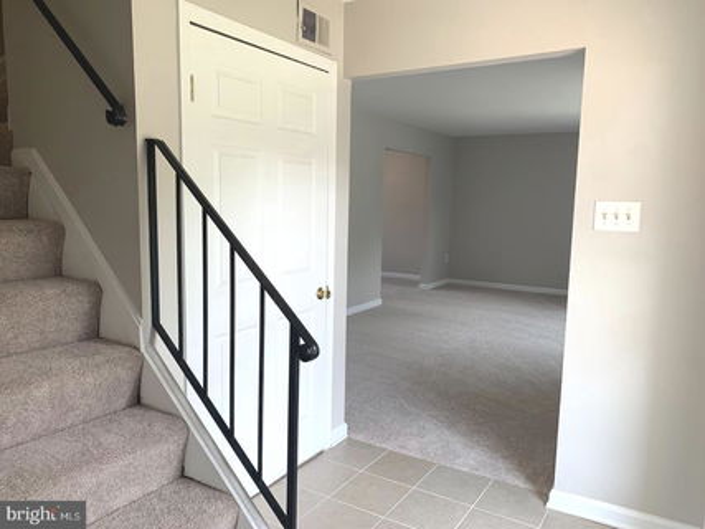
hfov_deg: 67.3
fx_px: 529
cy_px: 264
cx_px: 352
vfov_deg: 53.0
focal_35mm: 26
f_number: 1.8
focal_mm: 4.25
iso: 50
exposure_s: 1/120
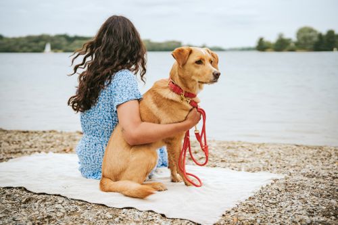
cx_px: 169
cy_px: 112
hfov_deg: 39.6
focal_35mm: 50
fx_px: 469
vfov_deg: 27.0
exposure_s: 1/6400
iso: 250
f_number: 2
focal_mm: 50
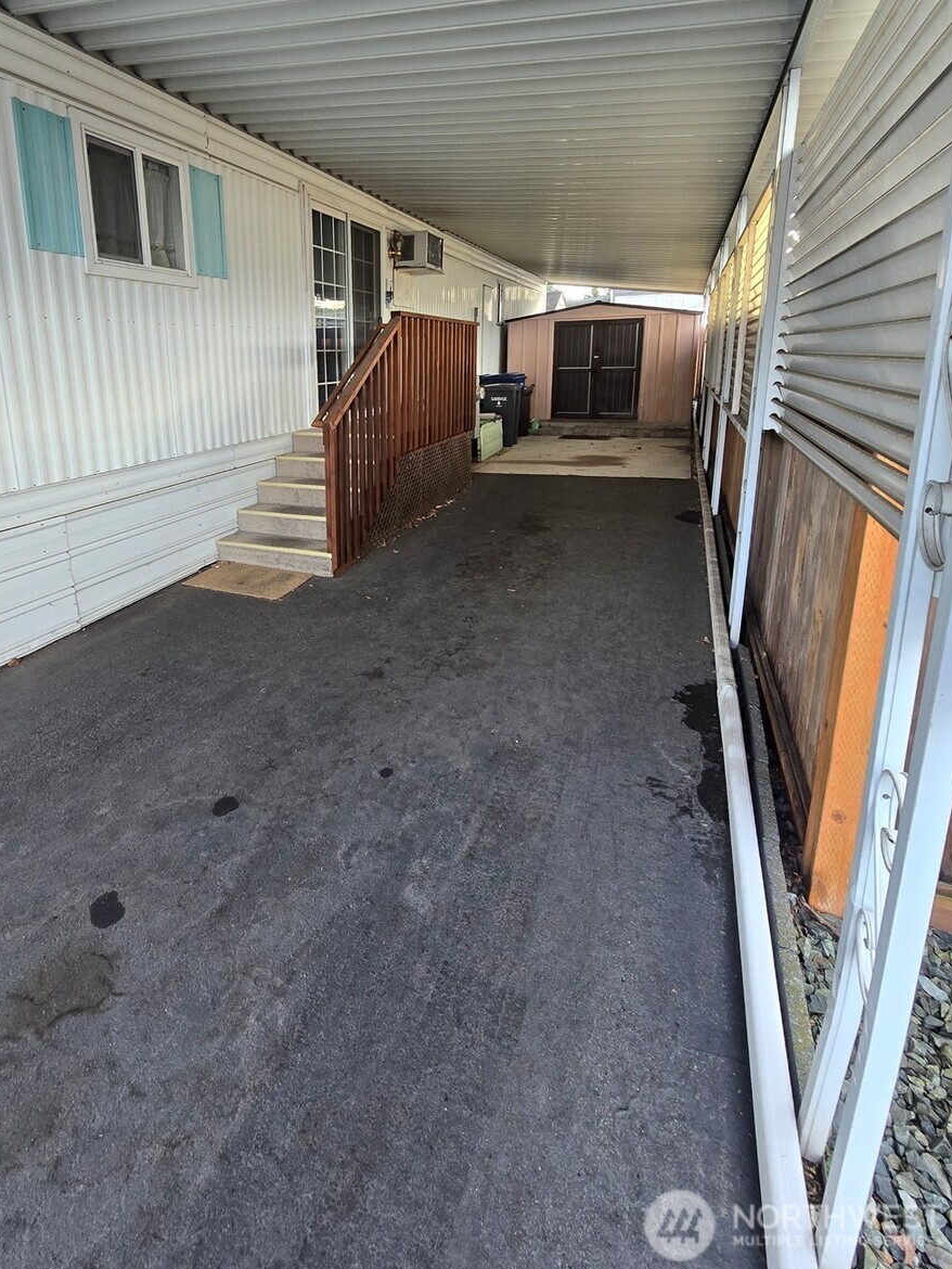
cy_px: 495
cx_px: 390
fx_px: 586
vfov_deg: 93.0
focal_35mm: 16
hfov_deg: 77.4
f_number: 2.2
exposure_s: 1/60
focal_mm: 2.2
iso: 50
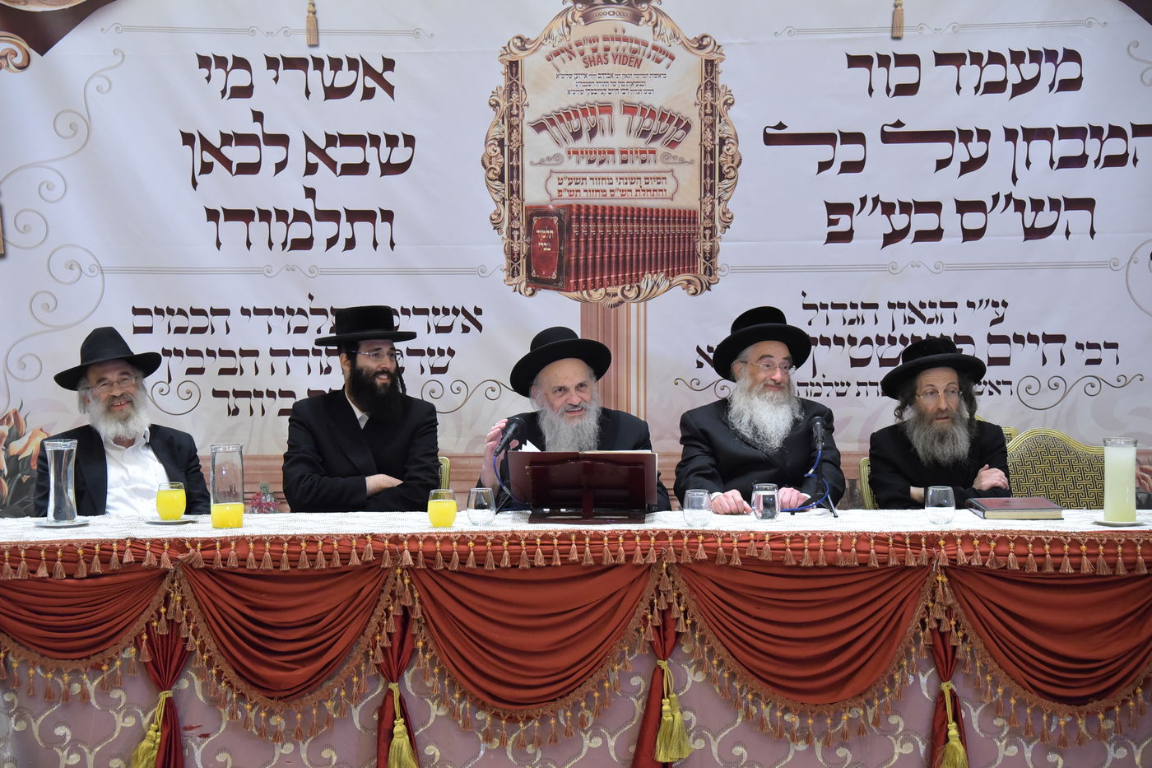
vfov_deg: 13.7
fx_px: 3199
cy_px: 384
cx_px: 576
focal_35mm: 100
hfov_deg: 20.4
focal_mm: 100
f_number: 5.6
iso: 4000
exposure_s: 1/80
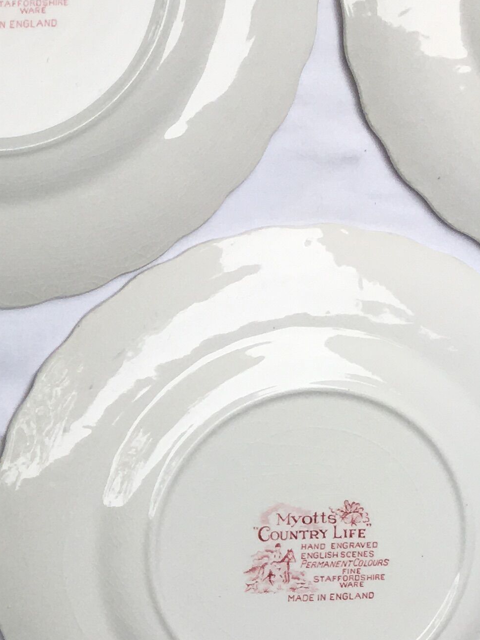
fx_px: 1664
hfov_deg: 15.1
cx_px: -259
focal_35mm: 90
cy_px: 477
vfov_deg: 21.6
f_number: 2.2
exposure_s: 1/437
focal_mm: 4.15
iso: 25
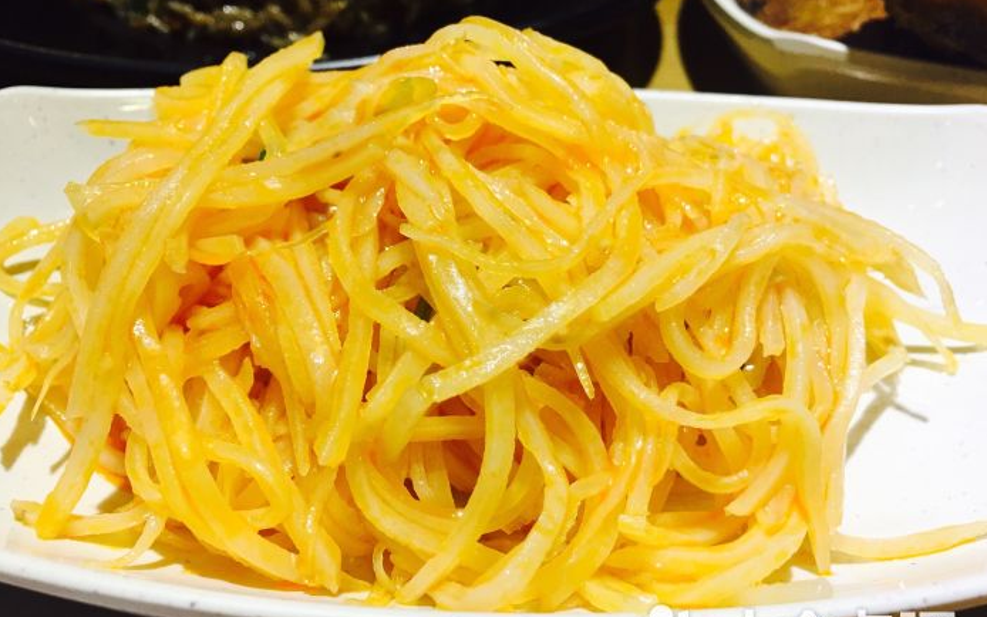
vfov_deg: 40.6
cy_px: 339
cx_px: 495
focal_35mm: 31
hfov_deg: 61.2
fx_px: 834
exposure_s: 1/33
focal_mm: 4.15
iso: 25
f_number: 2.2
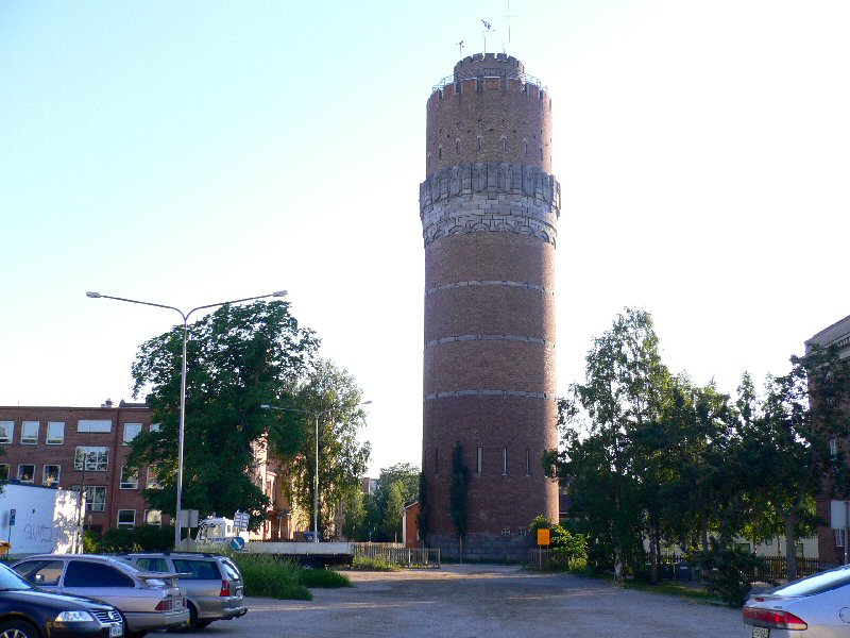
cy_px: 319
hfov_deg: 52.6
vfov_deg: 40.7
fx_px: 859
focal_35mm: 35
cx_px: 425
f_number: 5.6
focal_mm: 5.8
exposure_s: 1/100
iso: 80
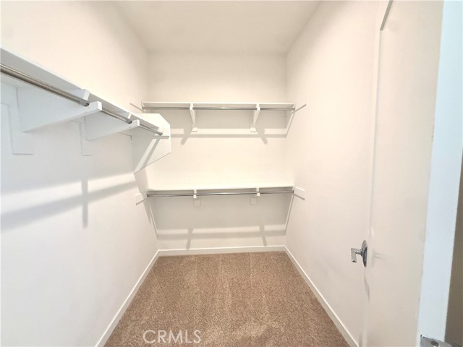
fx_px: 187
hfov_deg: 102.1
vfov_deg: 85.7
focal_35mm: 14
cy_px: 174
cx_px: 232
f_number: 2.2
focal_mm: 2.22
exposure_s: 1/120
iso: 250
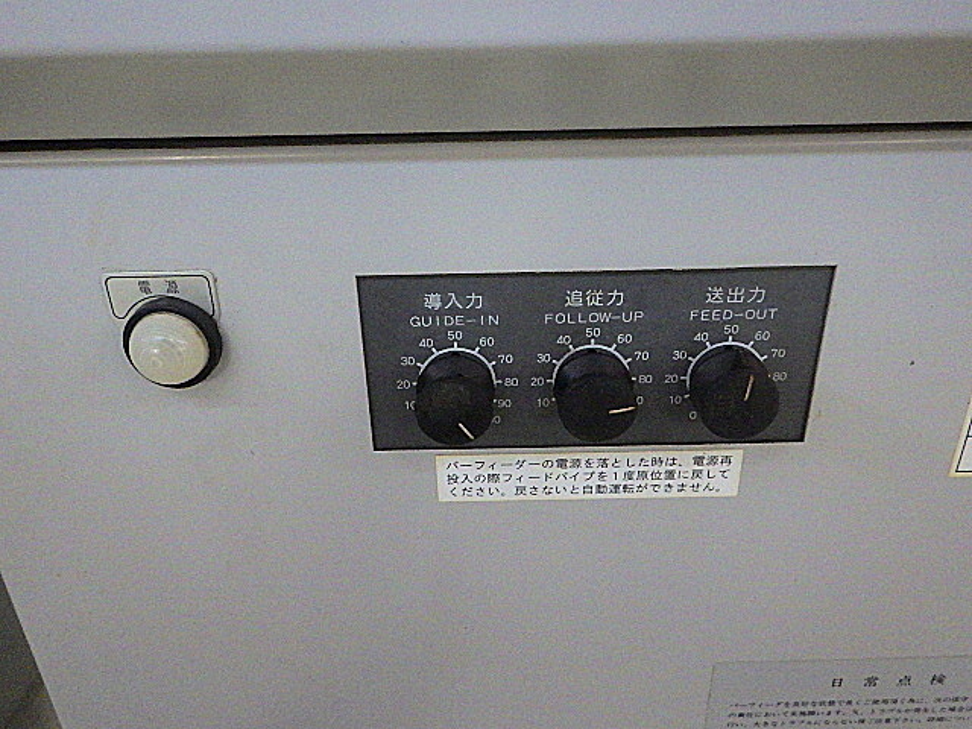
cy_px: 364
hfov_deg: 63.4
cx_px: 486
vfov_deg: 49.7
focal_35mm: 28
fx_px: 786
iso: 1000
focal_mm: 5
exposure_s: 1/45
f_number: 3.5
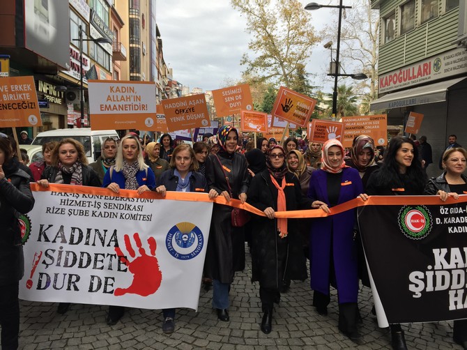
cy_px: 175
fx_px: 391
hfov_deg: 61.7
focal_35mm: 29
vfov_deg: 48.2
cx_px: 234
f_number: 2.2
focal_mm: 4.15
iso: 32
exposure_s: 1/476
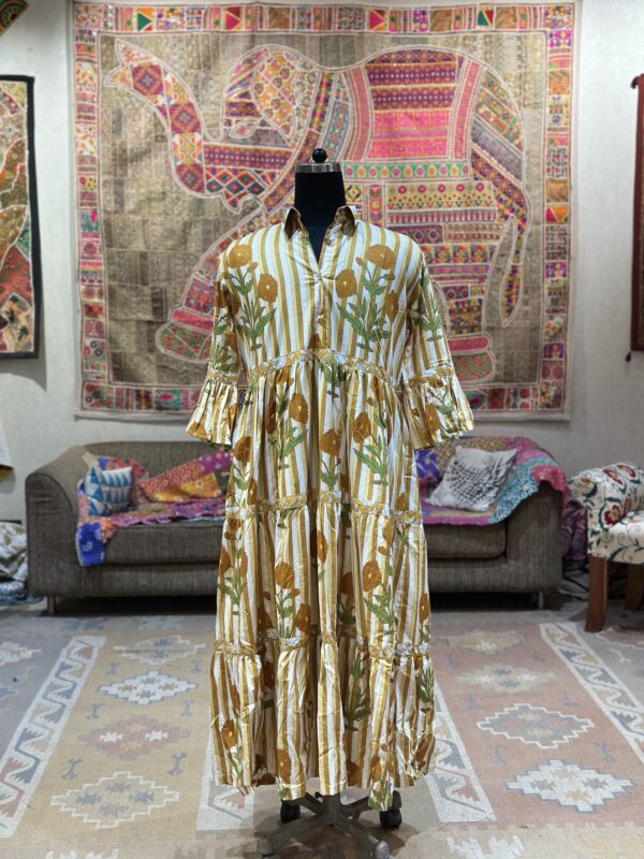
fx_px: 1191
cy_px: 430
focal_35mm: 48
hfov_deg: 30.3
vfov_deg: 39.7
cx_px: 322
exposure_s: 1/88
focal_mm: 6.86
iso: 100
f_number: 1.78
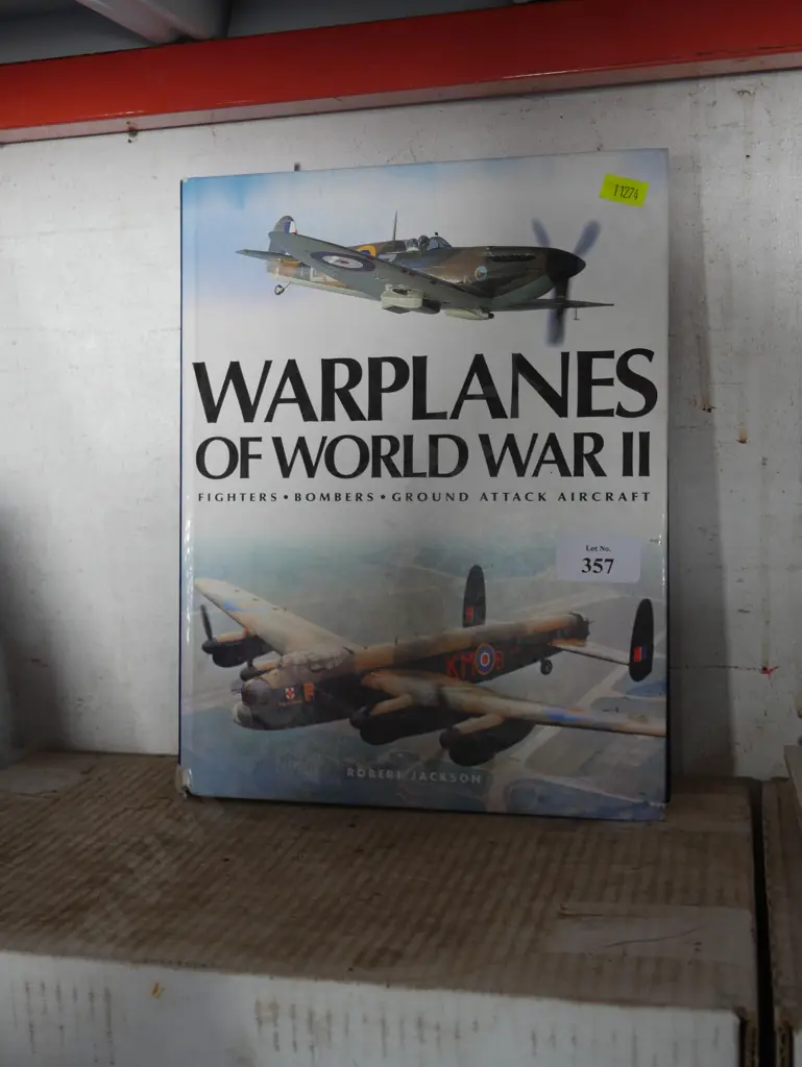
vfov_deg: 46.8
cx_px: 401
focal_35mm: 40
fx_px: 1235
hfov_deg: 36.0
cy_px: 534
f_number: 4.5
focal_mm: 20
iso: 400
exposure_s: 1/60
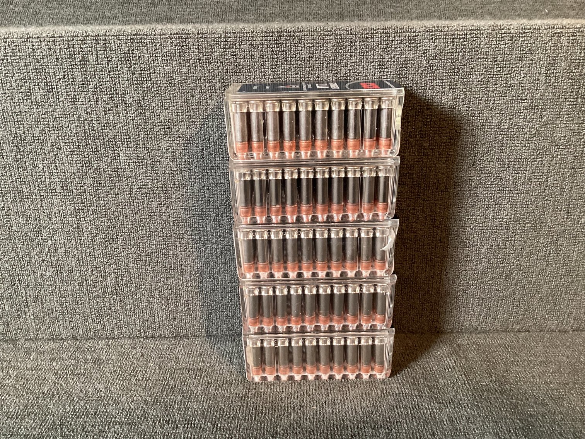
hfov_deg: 58.3
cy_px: 220
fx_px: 524
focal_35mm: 31
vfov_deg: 45.4
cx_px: 292
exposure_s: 1/50
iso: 320
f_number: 2.4
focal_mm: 3.3
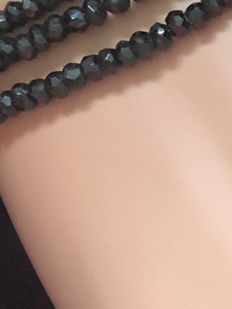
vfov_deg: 13.1
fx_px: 1339
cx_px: 357
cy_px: 235
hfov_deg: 9.6
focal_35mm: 150
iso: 80
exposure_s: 1/6
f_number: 1.8
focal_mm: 3.99
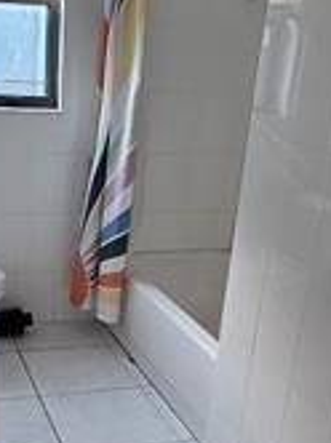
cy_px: 344
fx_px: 601
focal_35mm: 47
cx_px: 93
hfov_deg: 30.4
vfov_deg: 39.2
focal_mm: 2.2
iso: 250
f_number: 2.2
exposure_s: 1/60
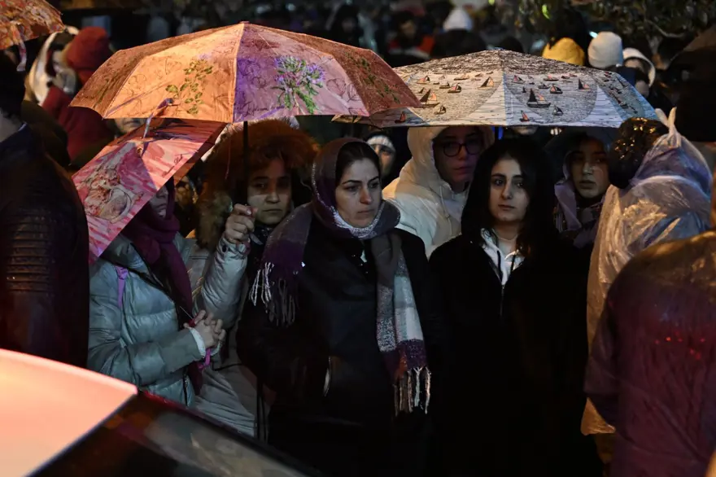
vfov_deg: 13.0
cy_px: 238
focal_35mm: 105
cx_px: 358
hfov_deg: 19.5
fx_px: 2087
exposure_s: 1/100
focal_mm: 70
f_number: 2.8
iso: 4000
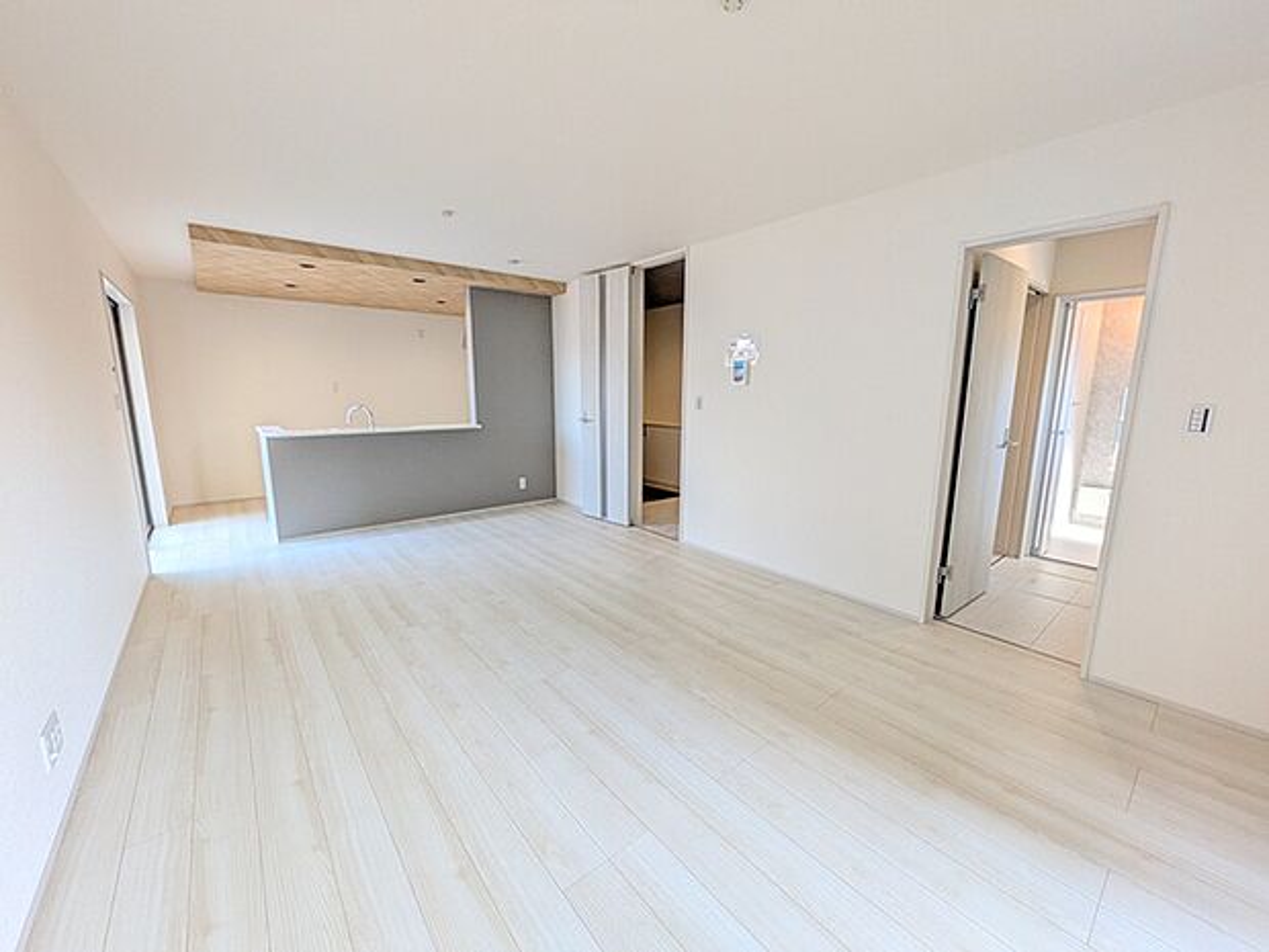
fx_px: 513
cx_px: 634
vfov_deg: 85.7
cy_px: 476
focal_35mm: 14
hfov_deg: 102.1
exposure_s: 1/100
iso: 115
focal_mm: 1.83
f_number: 2.2
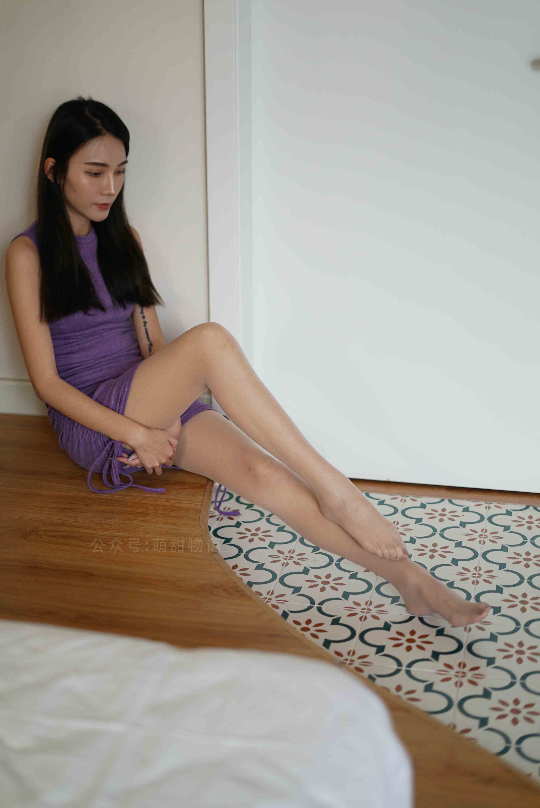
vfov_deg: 39.6
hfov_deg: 27.0
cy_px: 404
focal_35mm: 50
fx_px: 1123
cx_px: 270
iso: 320
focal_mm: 50
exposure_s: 1/500
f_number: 1.8
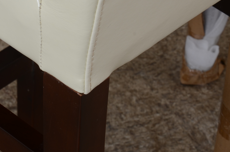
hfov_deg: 10.7
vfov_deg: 7.1
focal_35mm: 192
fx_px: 1224
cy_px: 21
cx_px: 25
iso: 125
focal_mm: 70
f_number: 14
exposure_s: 1/125
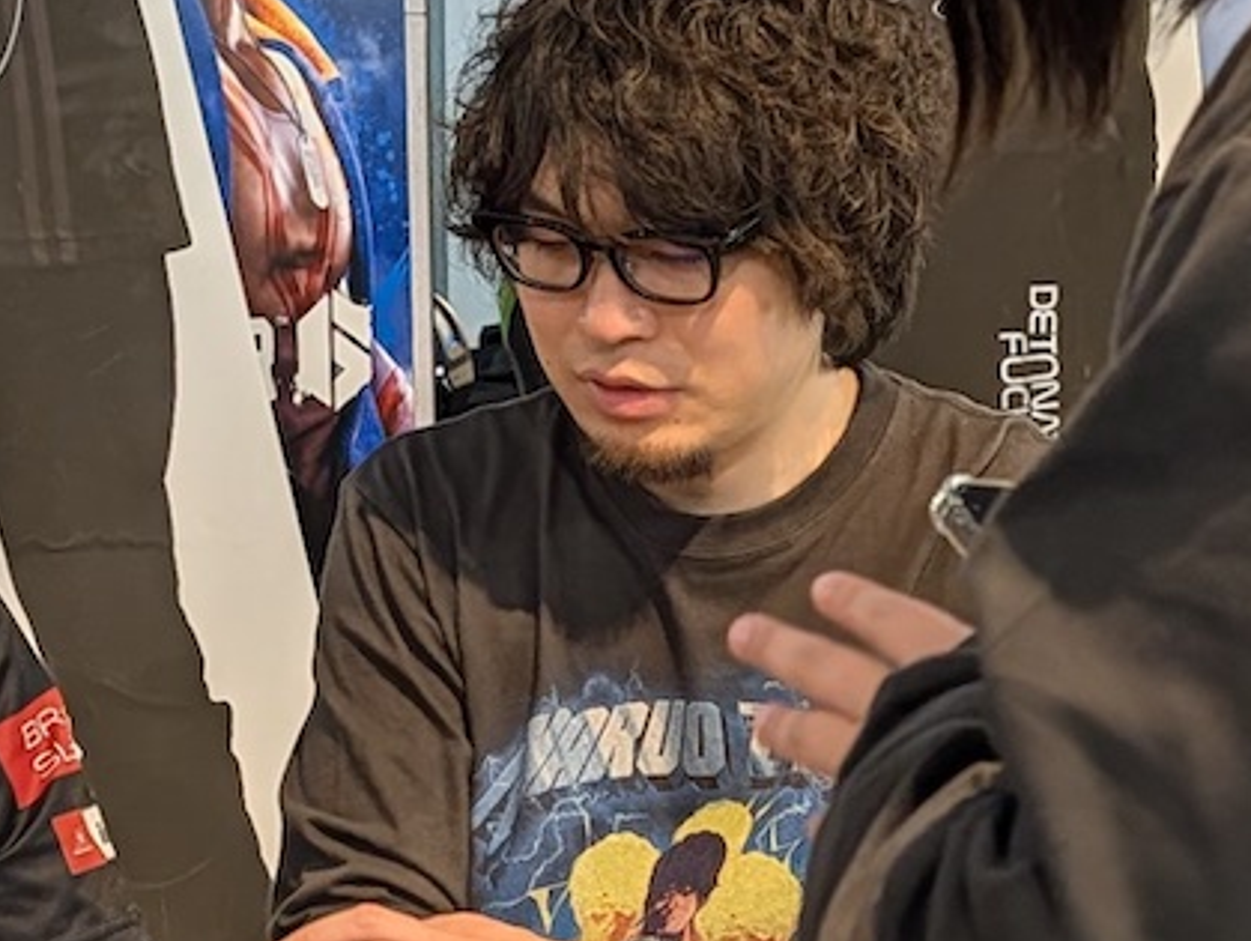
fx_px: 3979
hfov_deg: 17.9
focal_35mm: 110
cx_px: 734
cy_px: 747
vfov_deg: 13.4
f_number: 1.68
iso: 21
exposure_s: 1/238
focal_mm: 6.9
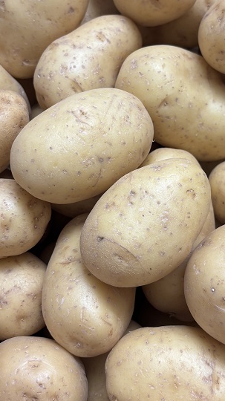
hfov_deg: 28.2
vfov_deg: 48.2
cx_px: 134
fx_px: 446
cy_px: 172
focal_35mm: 42
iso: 80
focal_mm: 5.96
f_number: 1.6
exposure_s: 1/50
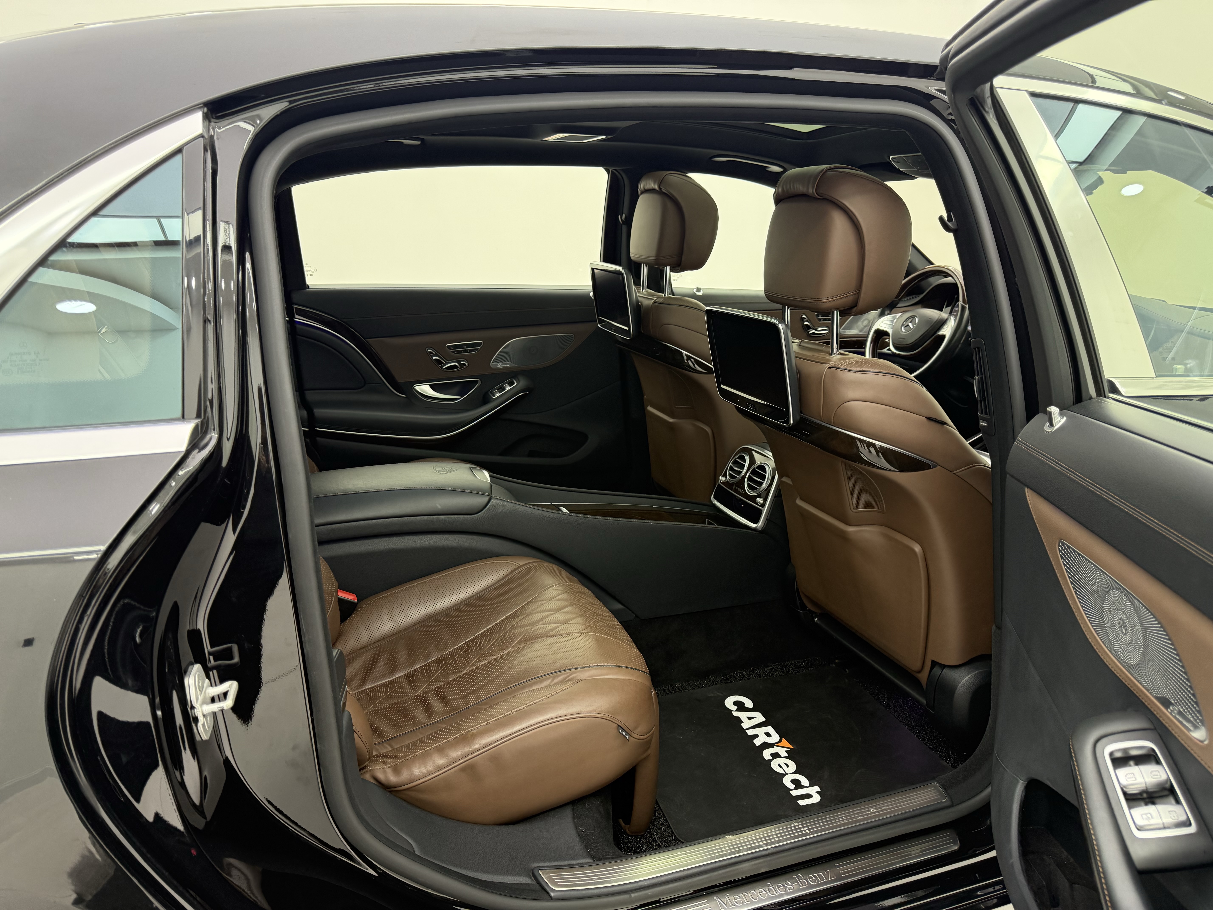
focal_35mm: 24
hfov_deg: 71.6
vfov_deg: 56.8
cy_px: 455
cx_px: 606
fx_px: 841
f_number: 1.78
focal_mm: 6.76
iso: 200
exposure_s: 1/172
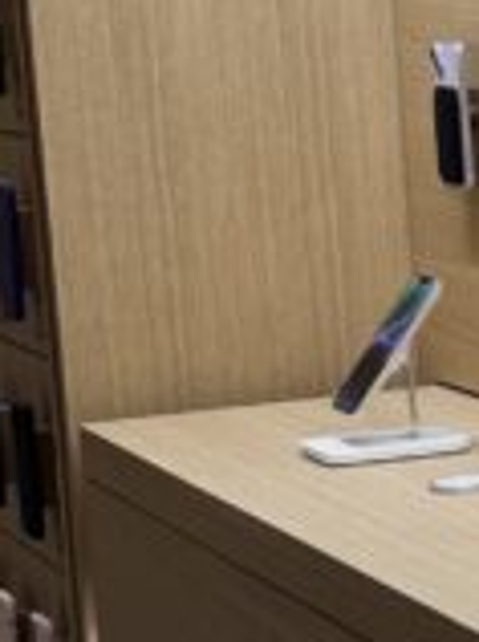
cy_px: 479
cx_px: 958
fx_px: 2886
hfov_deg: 8.9
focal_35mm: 156
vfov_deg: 12.6
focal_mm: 6.86
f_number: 1.78
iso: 80
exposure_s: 1/100
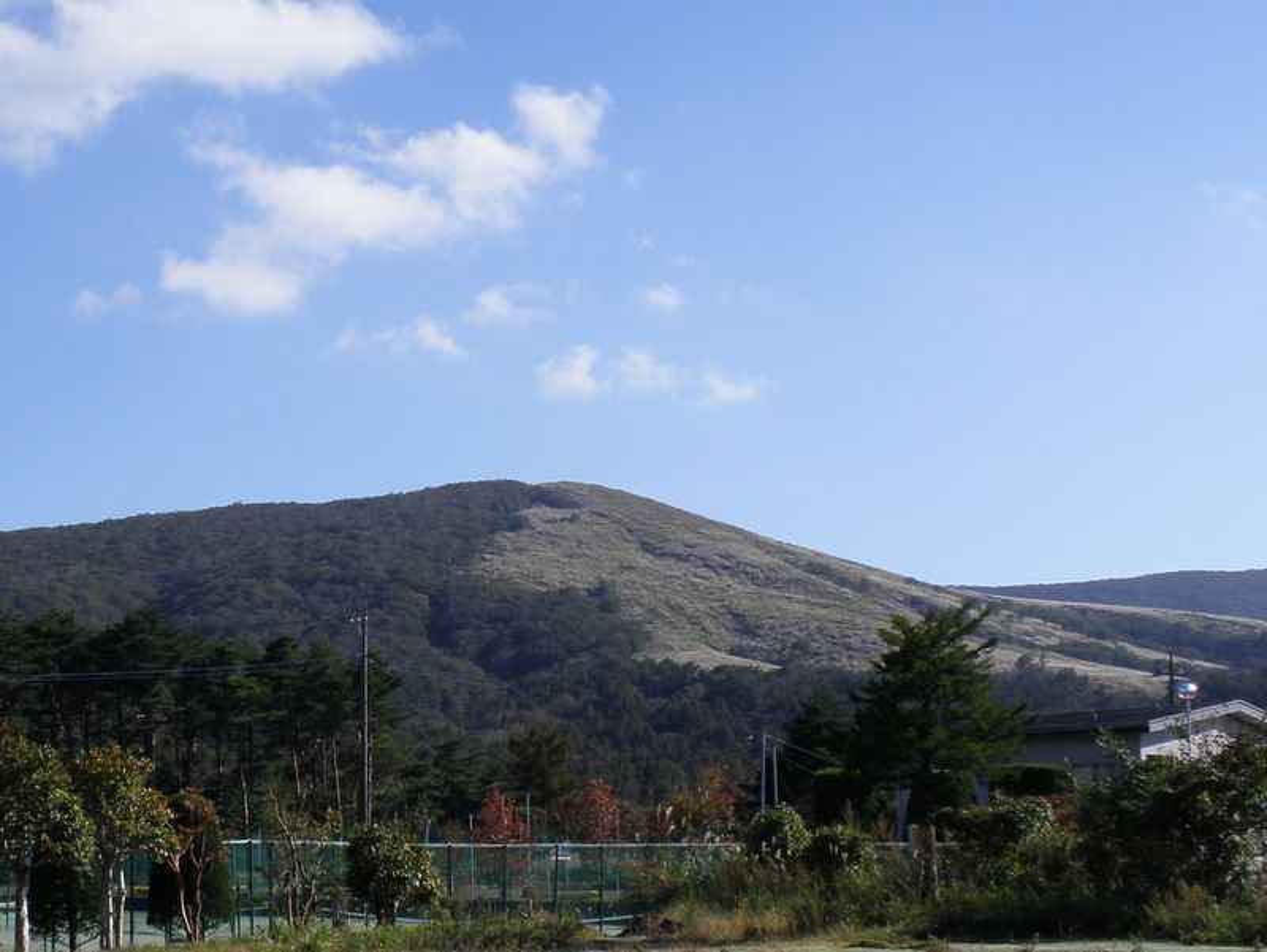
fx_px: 1465
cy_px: 476
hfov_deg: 46.8
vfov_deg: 36.0
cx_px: 634
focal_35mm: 40
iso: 64
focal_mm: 7.1
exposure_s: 1/125
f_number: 10
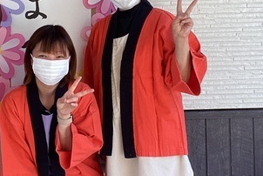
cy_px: 81
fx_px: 468
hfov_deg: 30.8
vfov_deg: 21.3
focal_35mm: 64
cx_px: 64
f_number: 2.4
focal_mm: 3.3
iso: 32
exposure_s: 1/120
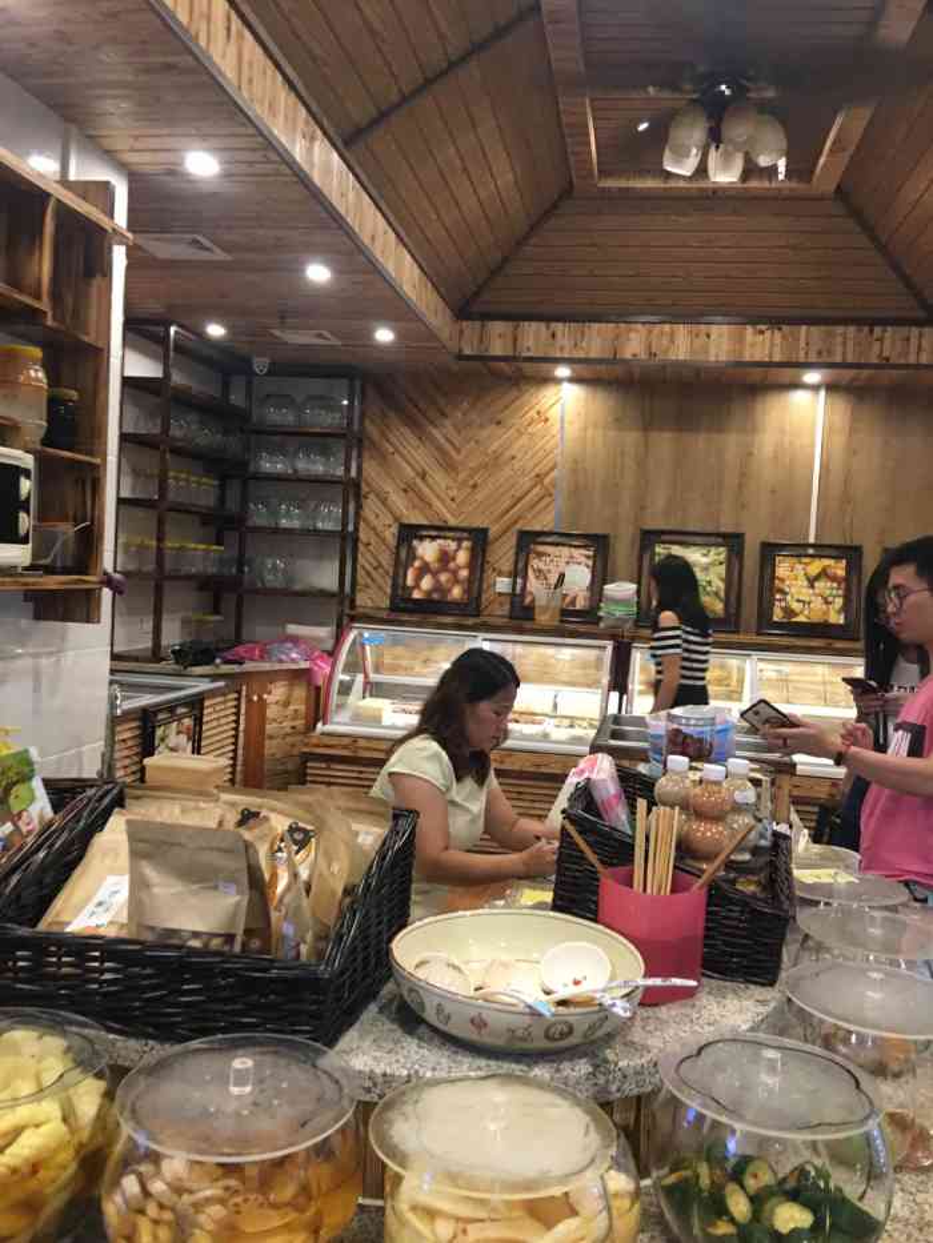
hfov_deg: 48.2
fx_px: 1042
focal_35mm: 29
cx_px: 466
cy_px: 622
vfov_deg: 61.7
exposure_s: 1/17
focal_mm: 4.15
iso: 100
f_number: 2.2
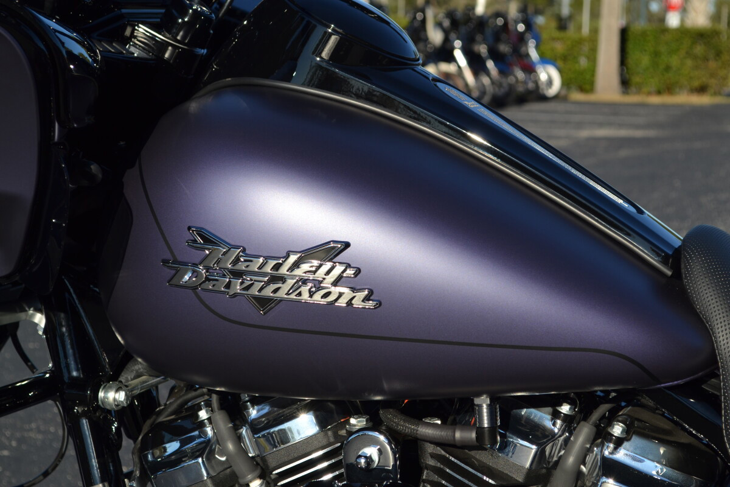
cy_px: 244
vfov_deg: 16.6
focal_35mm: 82
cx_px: 365
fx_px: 1673
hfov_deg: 24.6
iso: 100
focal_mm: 55
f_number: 8
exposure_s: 1/250
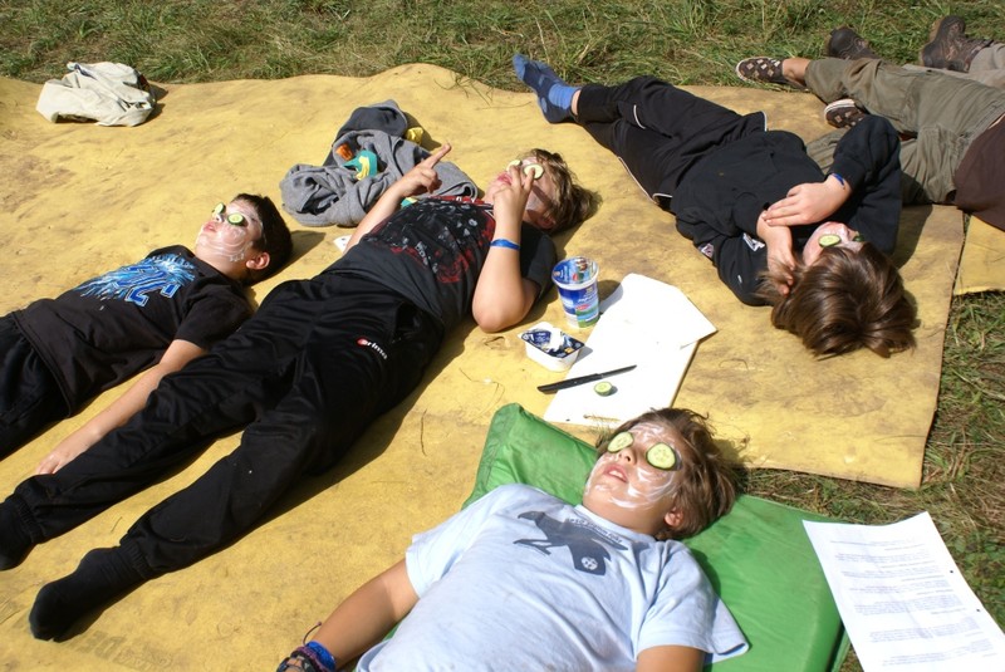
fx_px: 1090
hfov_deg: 49.5
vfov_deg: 34.3
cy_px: 336
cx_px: 502
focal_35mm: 39
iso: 100
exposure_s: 1/250
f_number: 9
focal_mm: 26
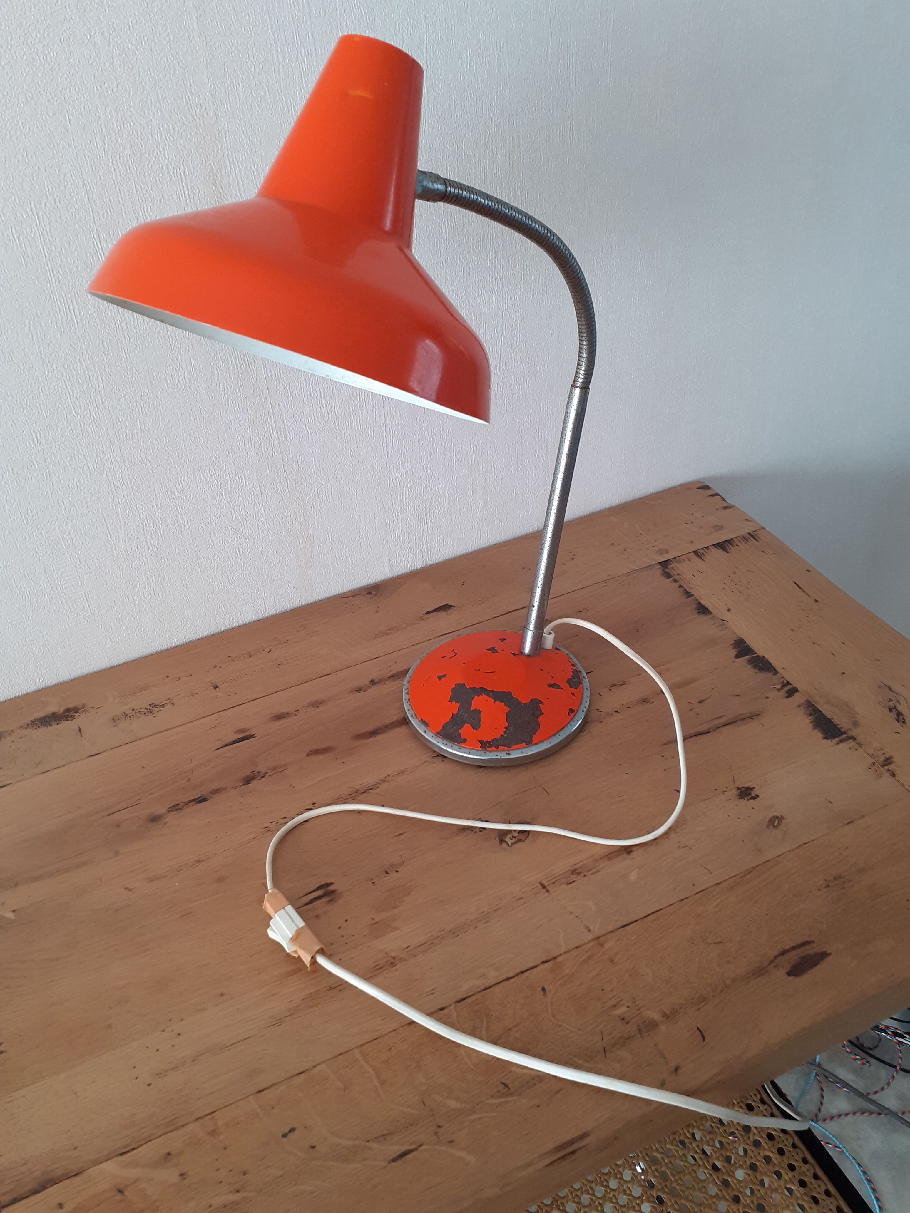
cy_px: 606
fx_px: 946
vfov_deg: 65.3
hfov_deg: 51.4
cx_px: 455
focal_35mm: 27
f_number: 1.9
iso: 80
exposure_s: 1/50
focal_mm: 3.6
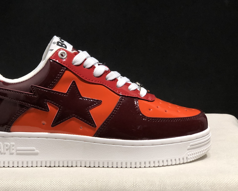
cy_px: 71
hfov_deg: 22.7
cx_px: 84
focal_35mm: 84
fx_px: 592
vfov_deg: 18.2
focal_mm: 6.6
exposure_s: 1/30
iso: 80
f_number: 2.8
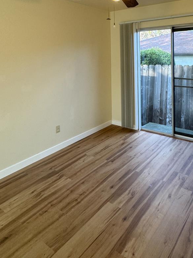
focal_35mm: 27
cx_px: 133
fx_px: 201
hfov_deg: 50.2
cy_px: 56
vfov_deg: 60.7
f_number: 2.2
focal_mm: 2.22
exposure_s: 1/120
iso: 100
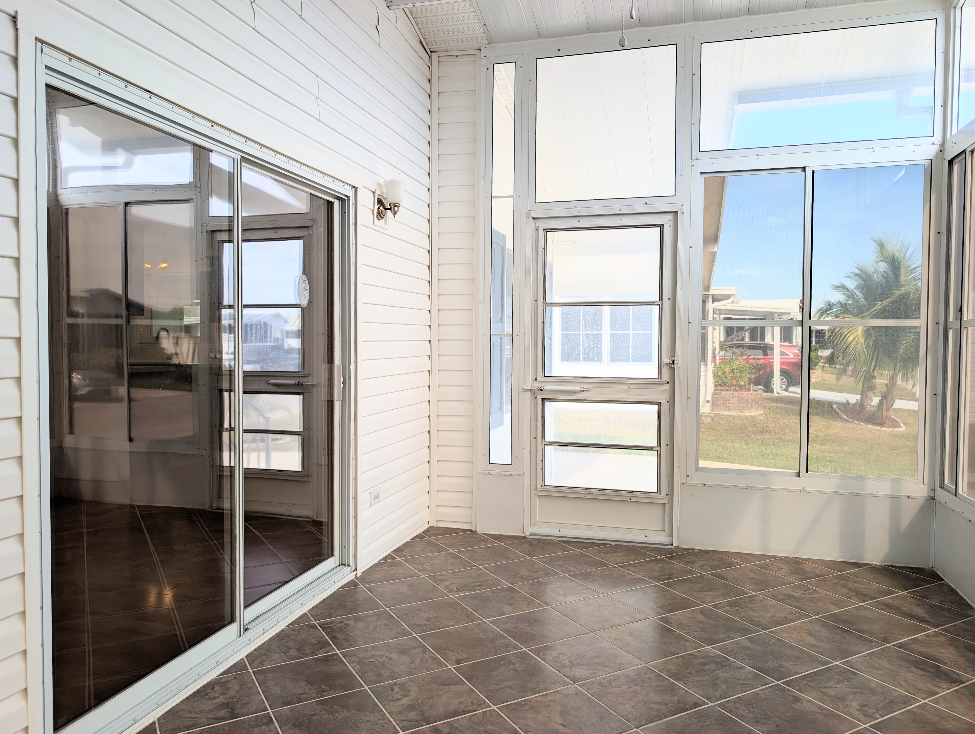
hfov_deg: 71.5
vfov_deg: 56.9
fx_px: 677
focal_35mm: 24
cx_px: 488
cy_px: 367
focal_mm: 6.9
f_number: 1.68
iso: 20
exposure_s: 1/394
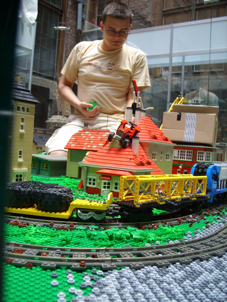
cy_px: 151
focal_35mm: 38
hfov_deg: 37.7
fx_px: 332
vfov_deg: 49.0
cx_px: 114
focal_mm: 7.8
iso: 50
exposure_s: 1/21
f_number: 2.8
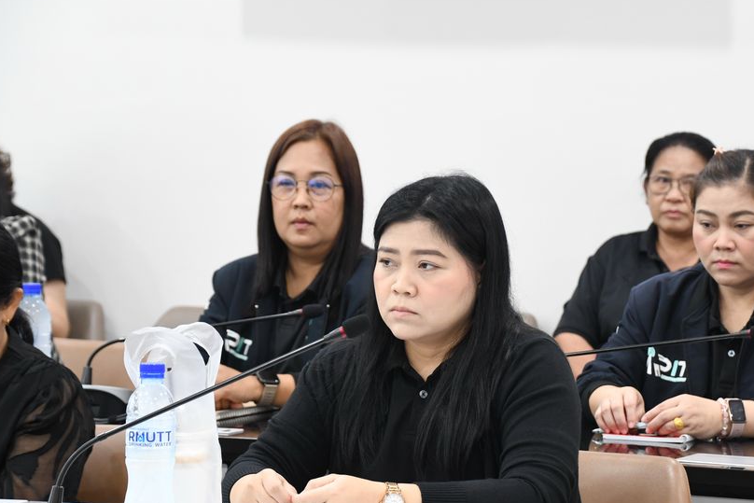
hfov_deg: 13.5
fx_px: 3184
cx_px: 466
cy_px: 290
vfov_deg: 9.0
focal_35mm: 152
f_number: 5.3
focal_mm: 80
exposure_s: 1/30
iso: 1600
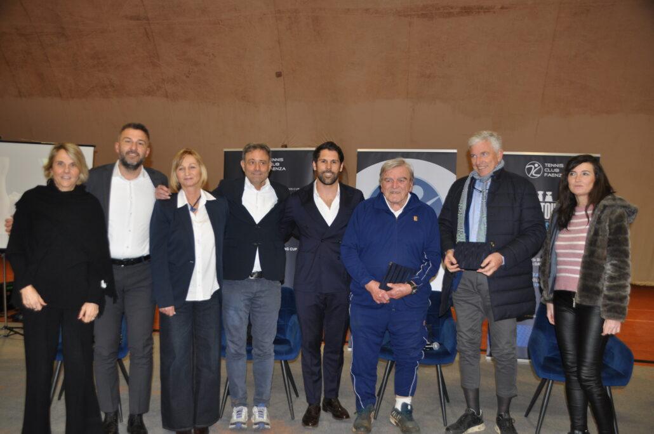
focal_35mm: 33
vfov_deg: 39.9
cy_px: 217
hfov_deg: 57.3
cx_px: 327
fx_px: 599
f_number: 3.8
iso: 200
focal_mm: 22
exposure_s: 1/60
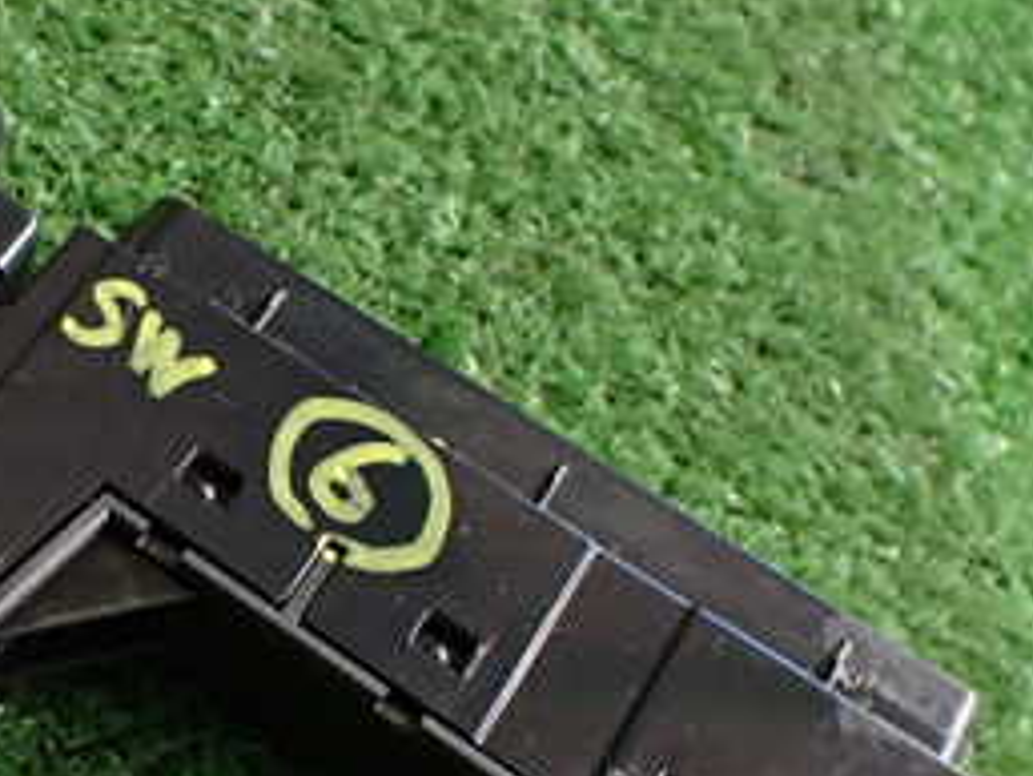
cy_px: 503
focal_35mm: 70
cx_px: 149
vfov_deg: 21.0
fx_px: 2090
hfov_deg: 27.0
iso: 800
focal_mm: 5.4
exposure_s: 1/125
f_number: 2.3
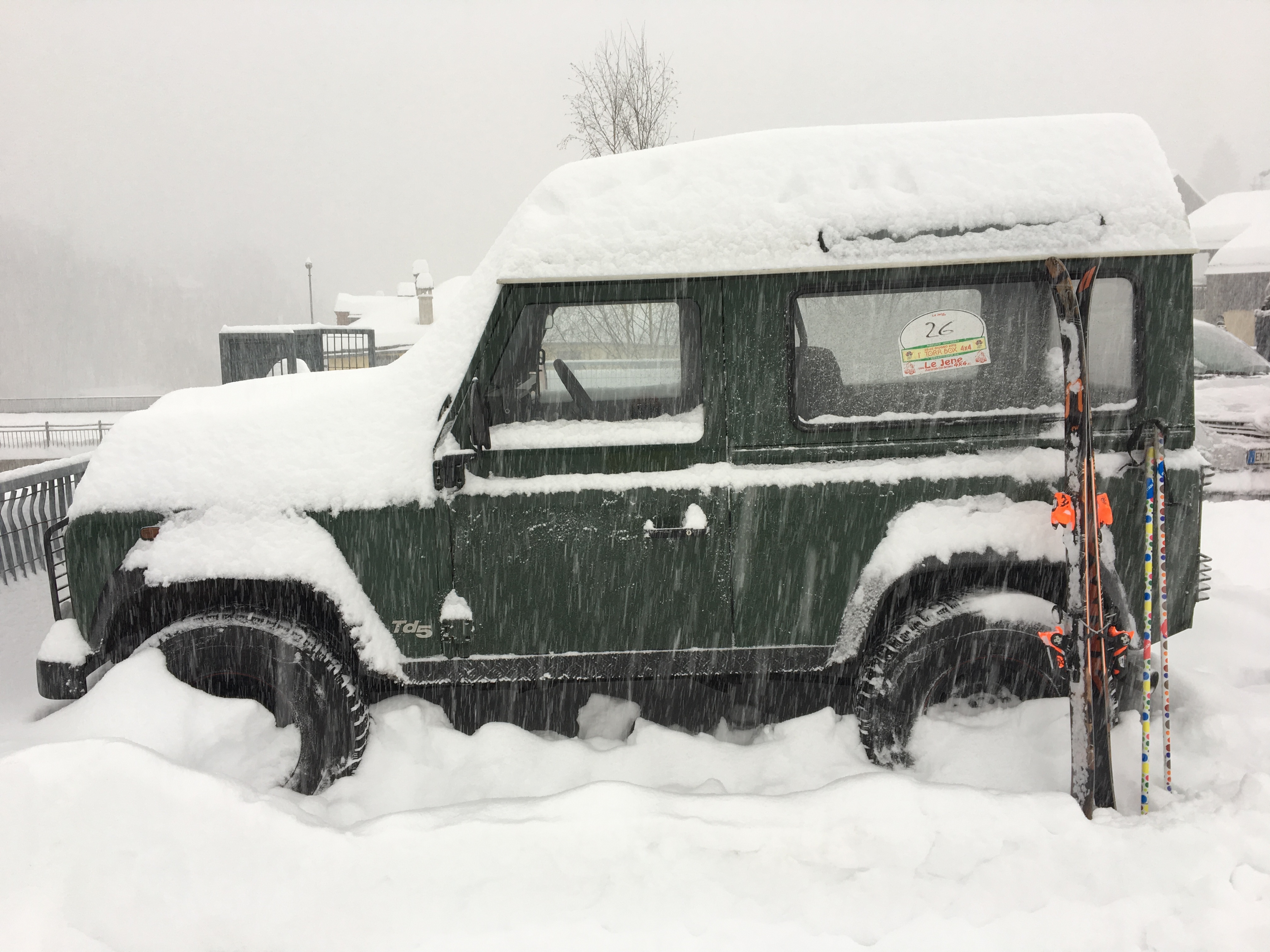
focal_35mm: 29
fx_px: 1064
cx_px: 635
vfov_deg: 48.2
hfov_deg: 61.7
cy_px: 476
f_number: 2.2
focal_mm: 4.15
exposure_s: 1/50
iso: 25
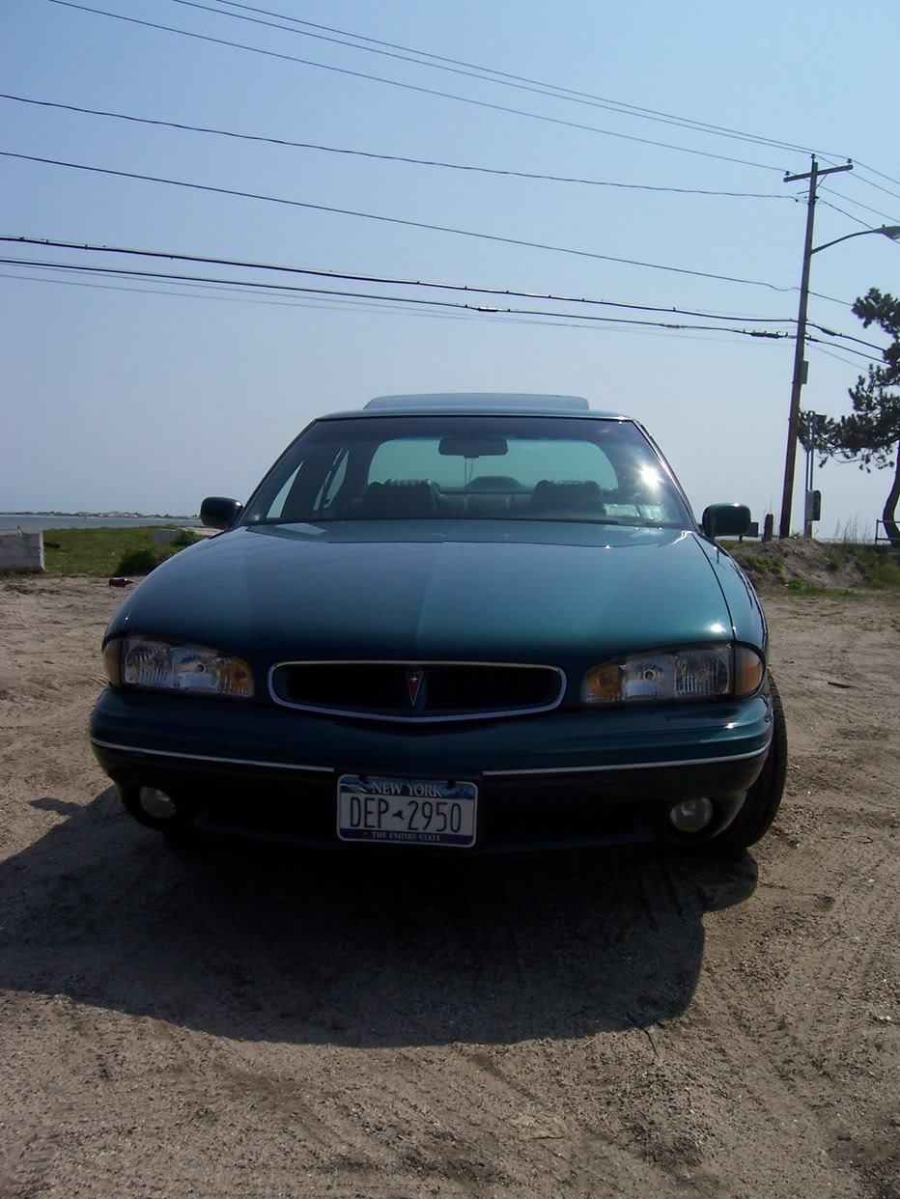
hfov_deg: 39.7
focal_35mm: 36
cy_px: 600
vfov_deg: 51.3
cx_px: 450
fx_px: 1248
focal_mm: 6
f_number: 4.8
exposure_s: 1/1000
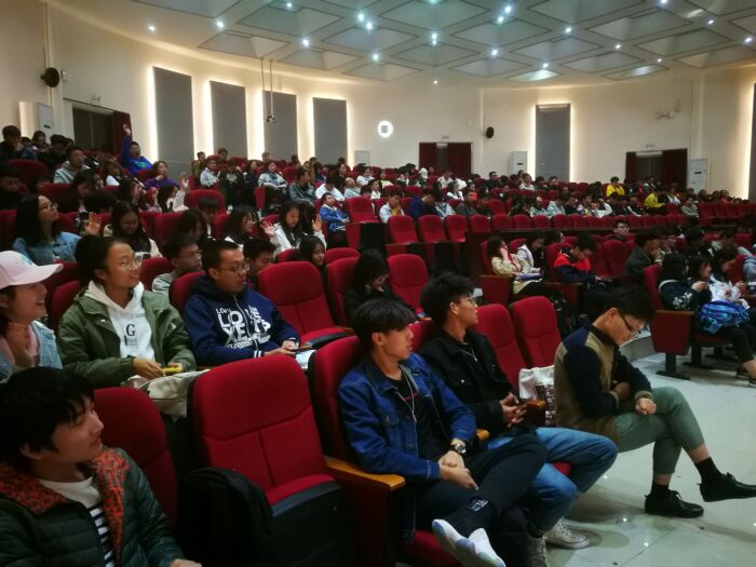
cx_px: 378
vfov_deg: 51.4
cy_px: 284
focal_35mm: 27
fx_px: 590
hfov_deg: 65.3
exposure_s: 1/25
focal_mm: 4.5
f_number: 2.2
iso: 400
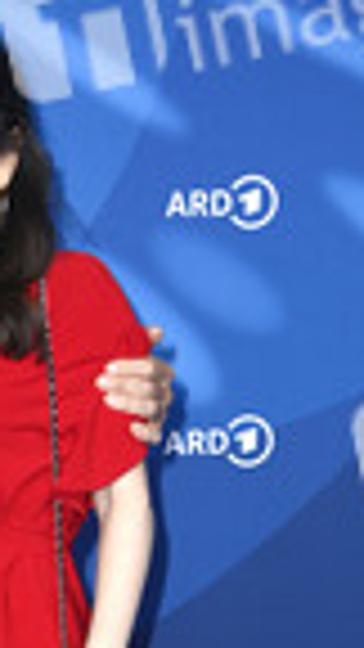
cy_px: 670
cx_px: -184
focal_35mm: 180
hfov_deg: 6.7
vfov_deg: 11.8
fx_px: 3089
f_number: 5.6
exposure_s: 1/250
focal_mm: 62
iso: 640
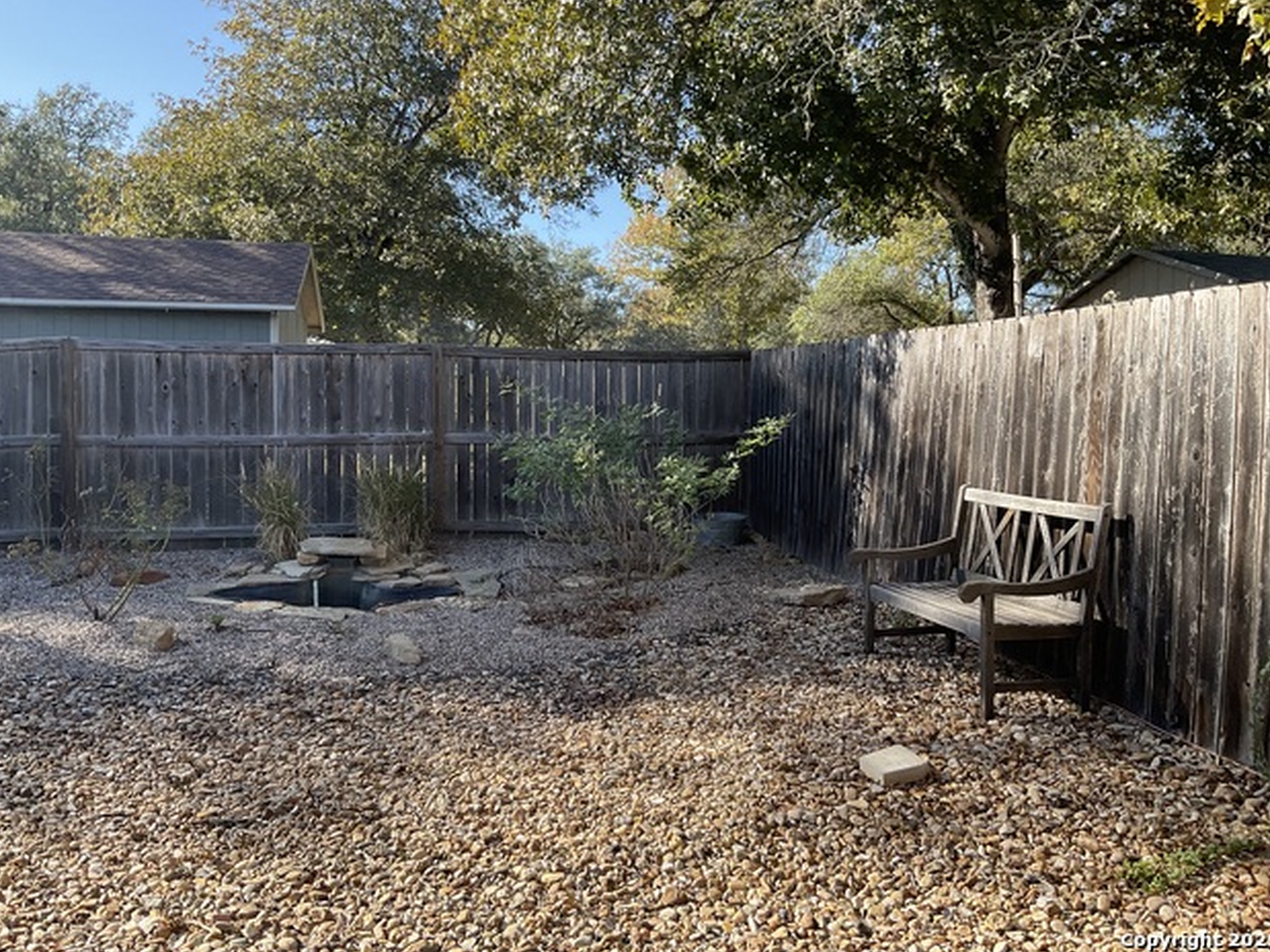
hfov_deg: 60.0
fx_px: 1100
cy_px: 484
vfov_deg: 46.8
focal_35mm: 30
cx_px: 628
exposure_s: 1/442
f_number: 1.8
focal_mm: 3
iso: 16
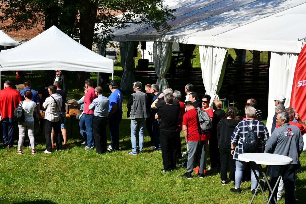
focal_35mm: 60
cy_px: 102
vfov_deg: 22.6
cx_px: 153
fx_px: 510
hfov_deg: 33.4
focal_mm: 40
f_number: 9
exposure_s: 1/320
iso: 100
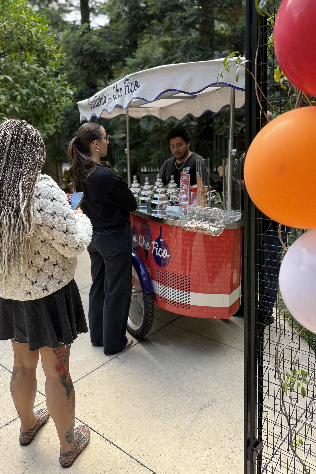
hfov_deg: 46.1
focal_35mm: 28
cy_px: 225
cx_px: 126
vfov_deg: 65.4
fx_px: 369
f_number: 1.78
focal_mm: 6.76
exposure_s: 1/342
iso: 80
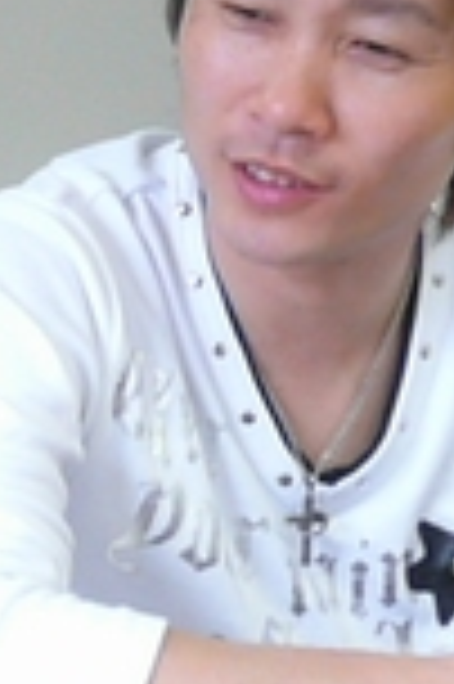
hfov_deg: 12.7
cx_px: 211
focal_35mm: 108
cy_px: 234
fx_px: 2048
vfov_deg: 18.9
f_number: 2.8
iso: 100
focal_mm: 4.6
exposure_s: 1/30
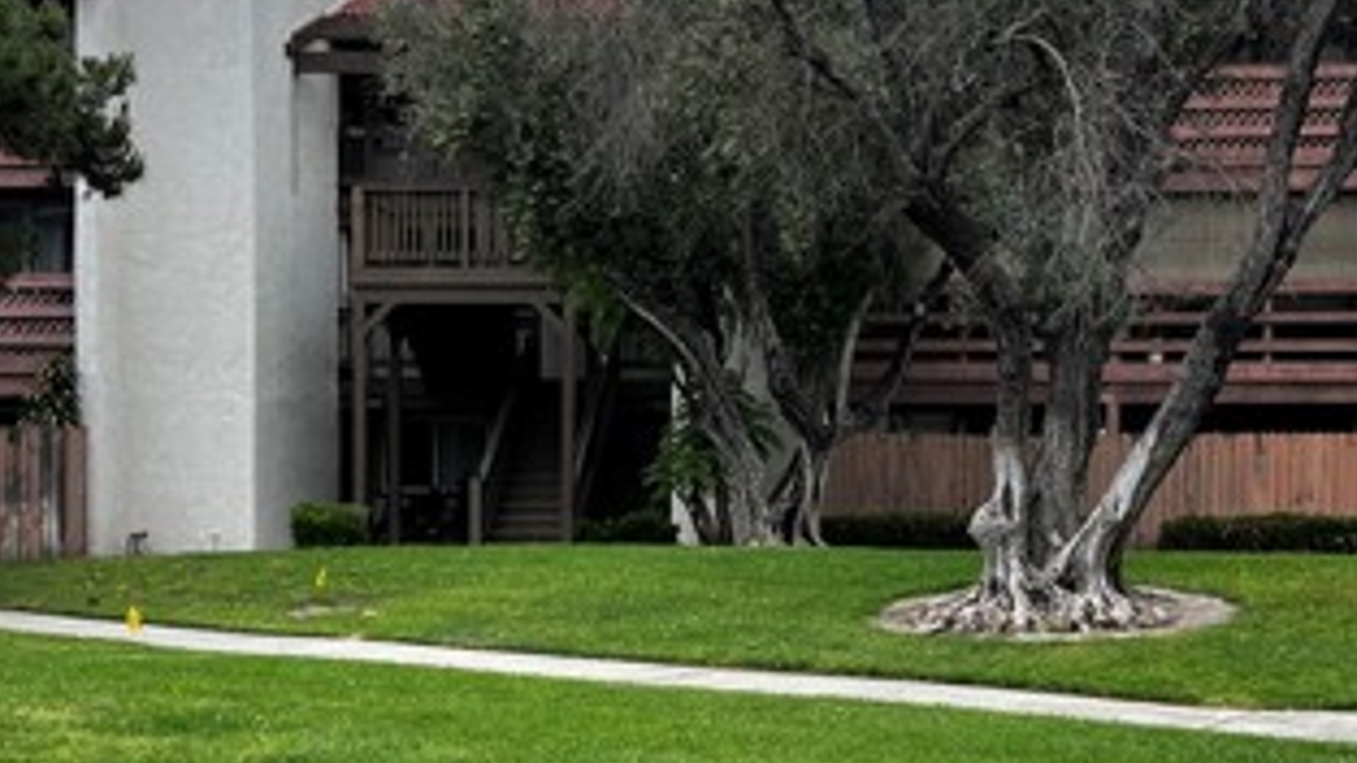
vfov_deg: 20.7
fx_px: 2087
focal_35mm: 58
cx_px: 880
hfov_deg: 35.7
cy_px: 494
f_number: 1.5
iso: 50
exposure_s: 1/1575
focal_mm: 5.7
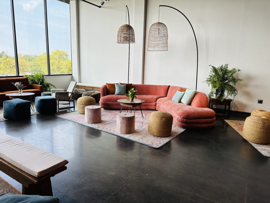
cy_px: 102
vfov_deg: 56.8
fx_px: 187
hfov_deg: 71.6
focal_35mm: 24
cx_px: 135
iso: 80
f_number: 1.78
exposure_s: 1/407
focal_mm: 6.86
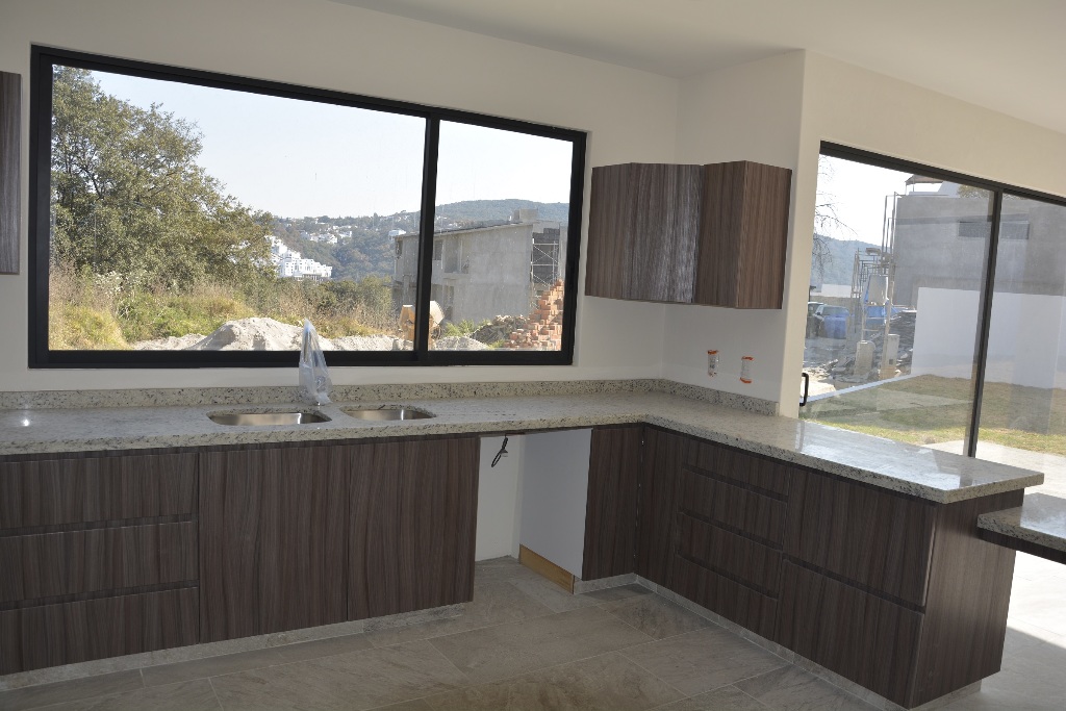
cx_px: 533
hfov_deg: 67.4
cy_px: 356
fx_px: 800
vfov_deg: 47.9
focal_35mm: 27
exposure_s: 1/200
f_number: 5
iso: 100
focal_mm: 18
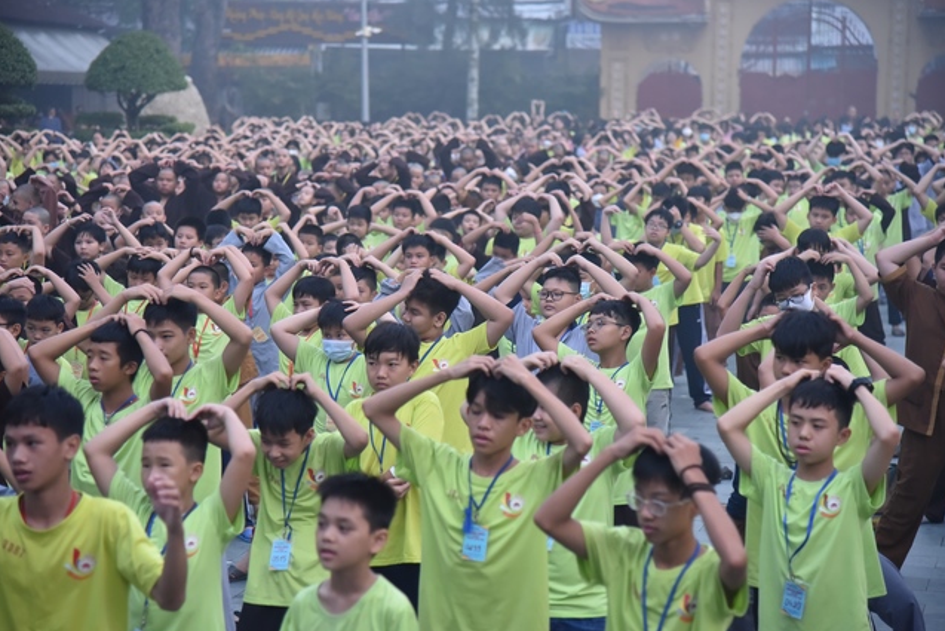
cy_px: 313
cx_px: 470
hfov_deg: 21.0
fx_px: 2547
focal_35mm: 97
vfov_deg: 14.1
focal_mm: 95
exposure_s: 1/640
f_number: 4
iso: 2500
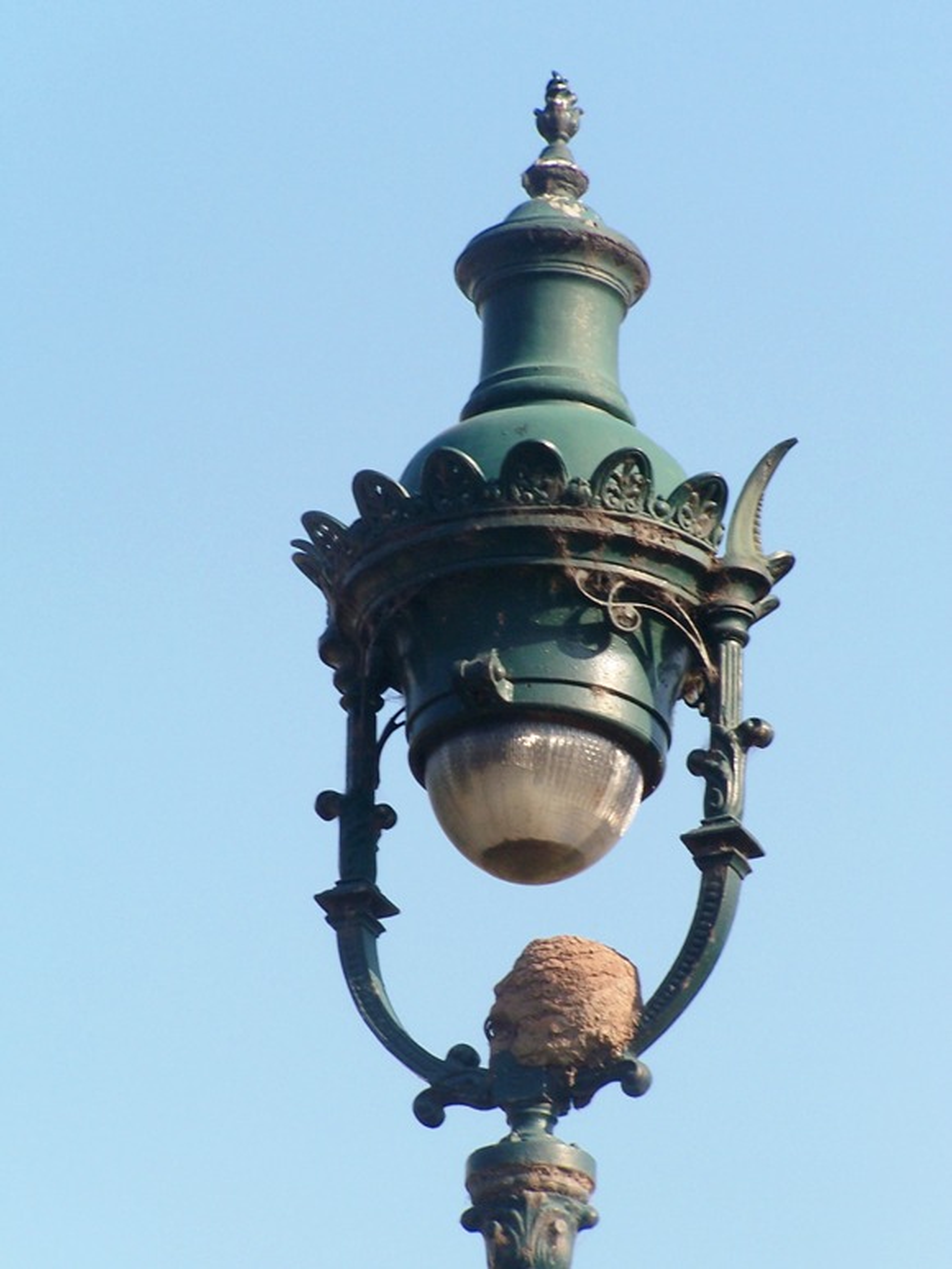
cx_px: 476
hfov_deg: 7.9
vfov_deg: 10.5
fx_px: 6929
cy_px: 634
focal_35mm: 189
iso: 80
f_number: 8
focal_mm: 31.3
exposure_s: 1/125
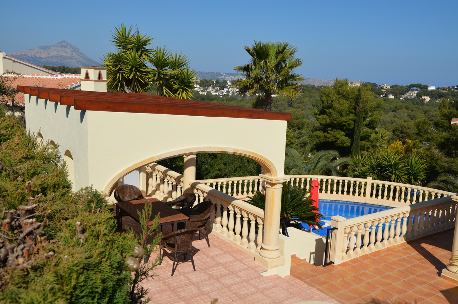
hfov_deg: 57.3
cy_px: 152
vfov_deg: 39.8
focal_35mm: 33
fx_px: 419
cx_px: 229
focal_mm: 22
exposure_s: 1/320
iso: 100
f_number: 9
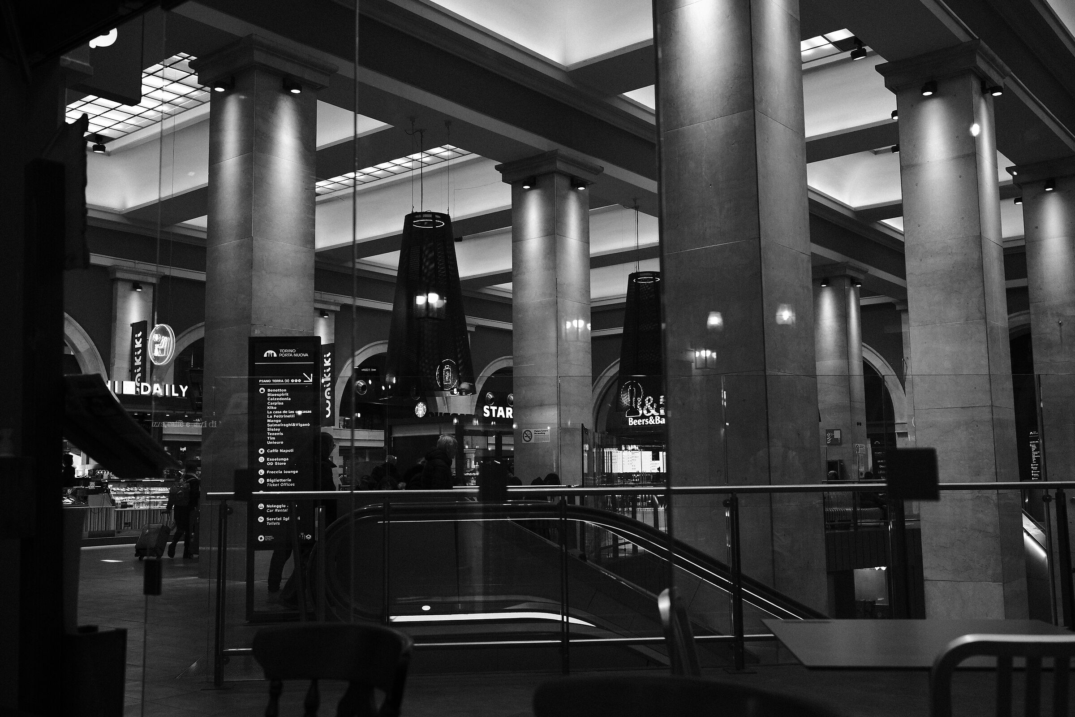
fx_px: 1045
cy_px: 358
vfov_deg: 37.9
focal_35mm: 35
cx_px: 538
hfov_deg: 54.4
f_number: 2.8
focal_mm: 23
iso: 500
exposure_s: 1/200
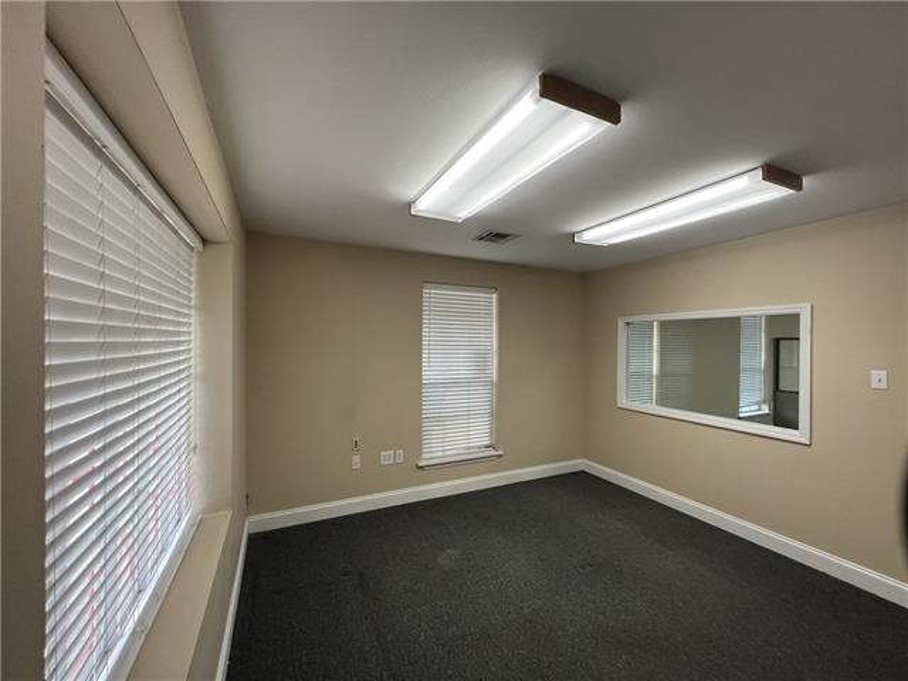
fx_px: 341
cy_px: 340
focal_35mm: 13
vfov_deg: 89.9
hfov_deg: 106.2
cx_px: 454
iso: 64
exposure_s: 1/60
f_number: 1.8
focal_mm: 1.57
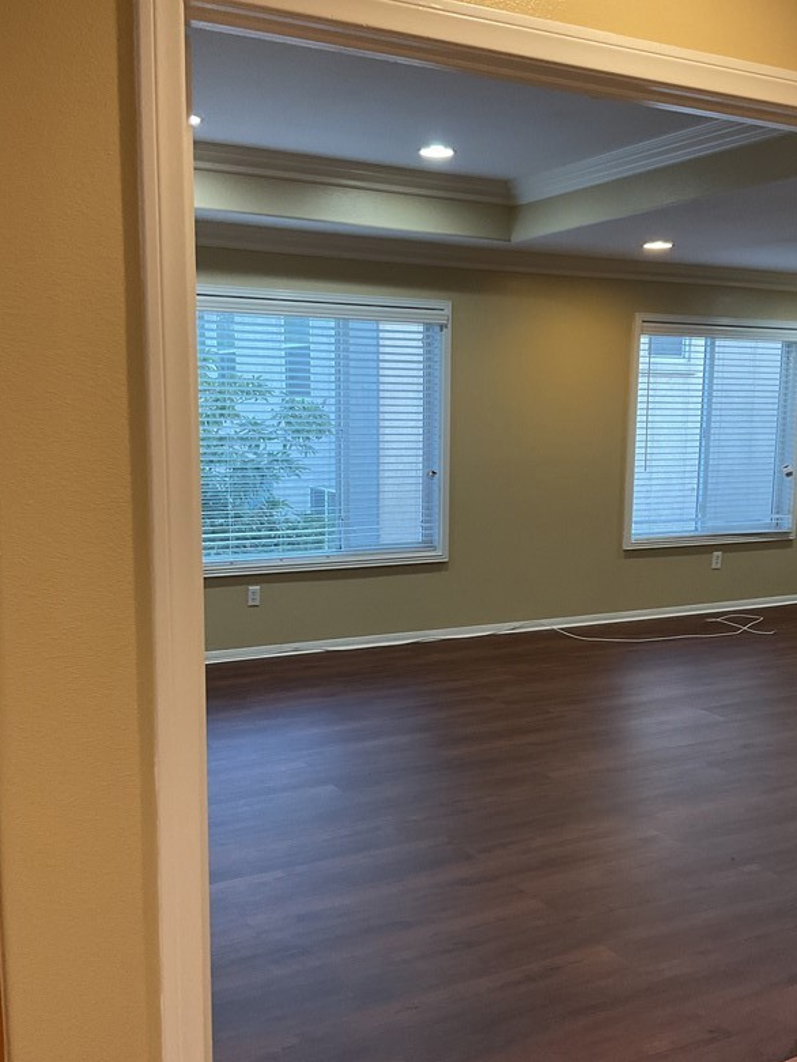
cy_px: 587
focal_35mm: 38
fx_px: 1166
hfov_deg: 37.6
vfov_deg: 48.9
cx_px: 471
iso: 100
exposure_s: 1/60
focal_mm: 3
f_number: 1.8
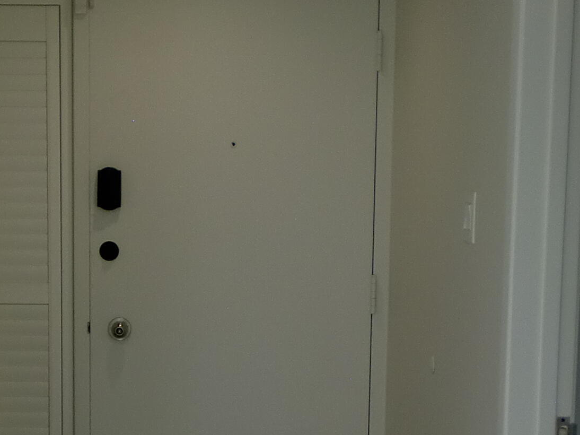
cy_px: 406
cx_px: 155
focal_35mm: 96
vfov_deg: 15.2
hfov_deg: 20.3
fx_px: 1608
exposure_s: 1/60
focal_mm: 6.3
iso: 64
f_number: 3.1
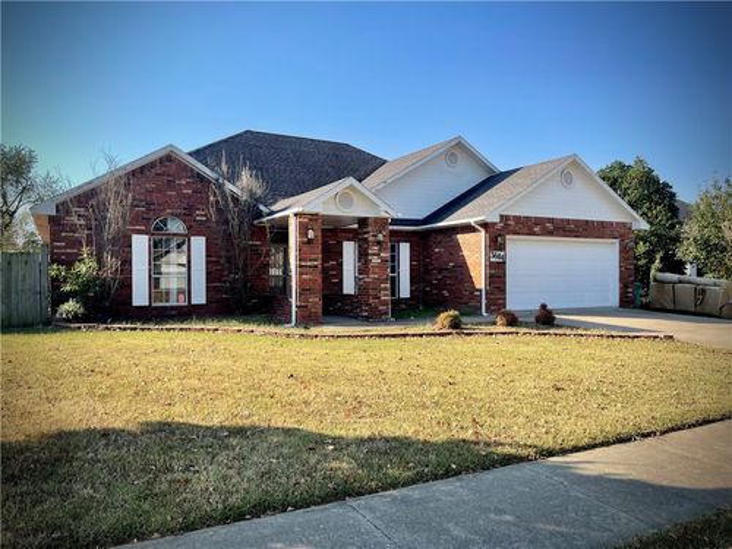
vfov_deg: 54.9
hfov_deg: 69.4
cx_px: 366
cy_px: 274
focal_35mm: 25
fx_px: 529
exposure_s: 1/2247
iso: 32
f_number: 1.6
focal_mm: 5.1
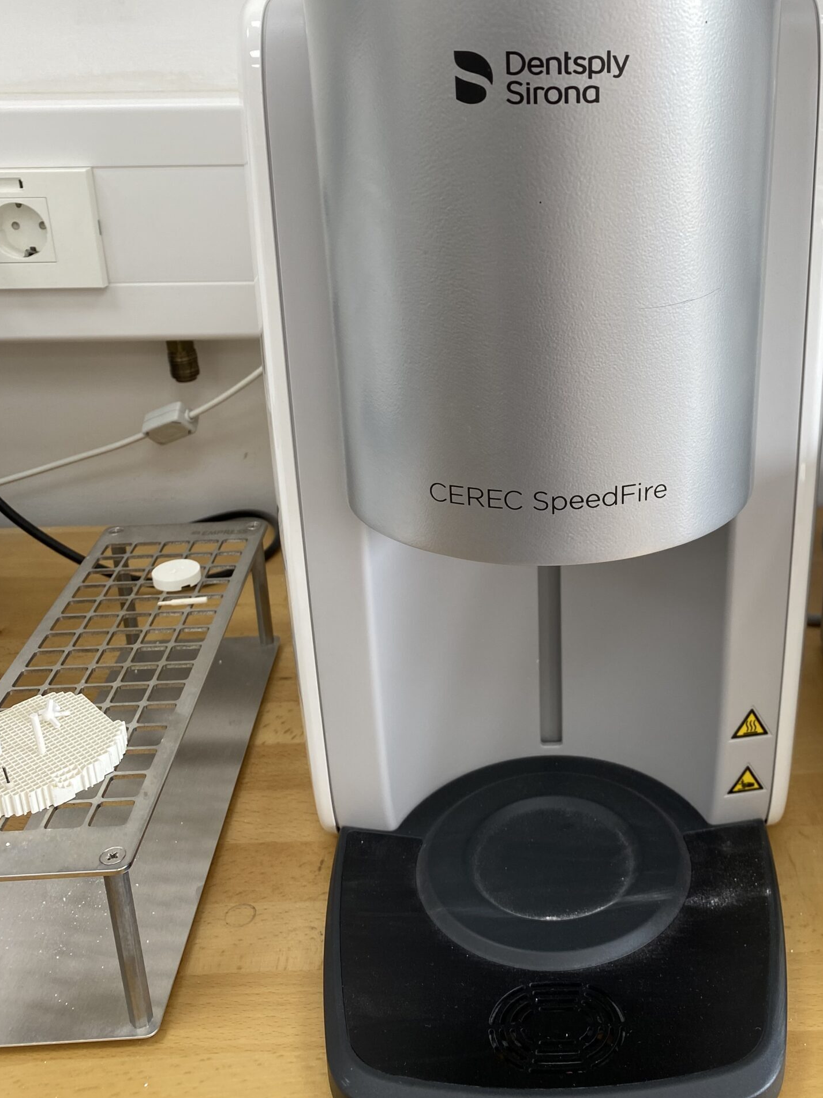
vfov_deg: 52.2
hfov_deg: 40.3
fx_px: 1110
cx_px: 540
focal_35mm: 35
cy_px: 431
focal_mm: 4.25
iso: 32
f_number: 1.8
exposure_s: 1/108
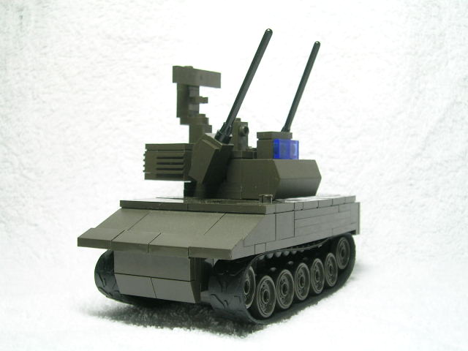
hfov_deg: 39.7
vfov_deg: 30.3
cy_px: 176
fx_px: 649
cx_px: 234
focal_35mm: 48
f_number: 3.1
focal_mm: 7.3
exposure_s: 1/15.4
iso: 50
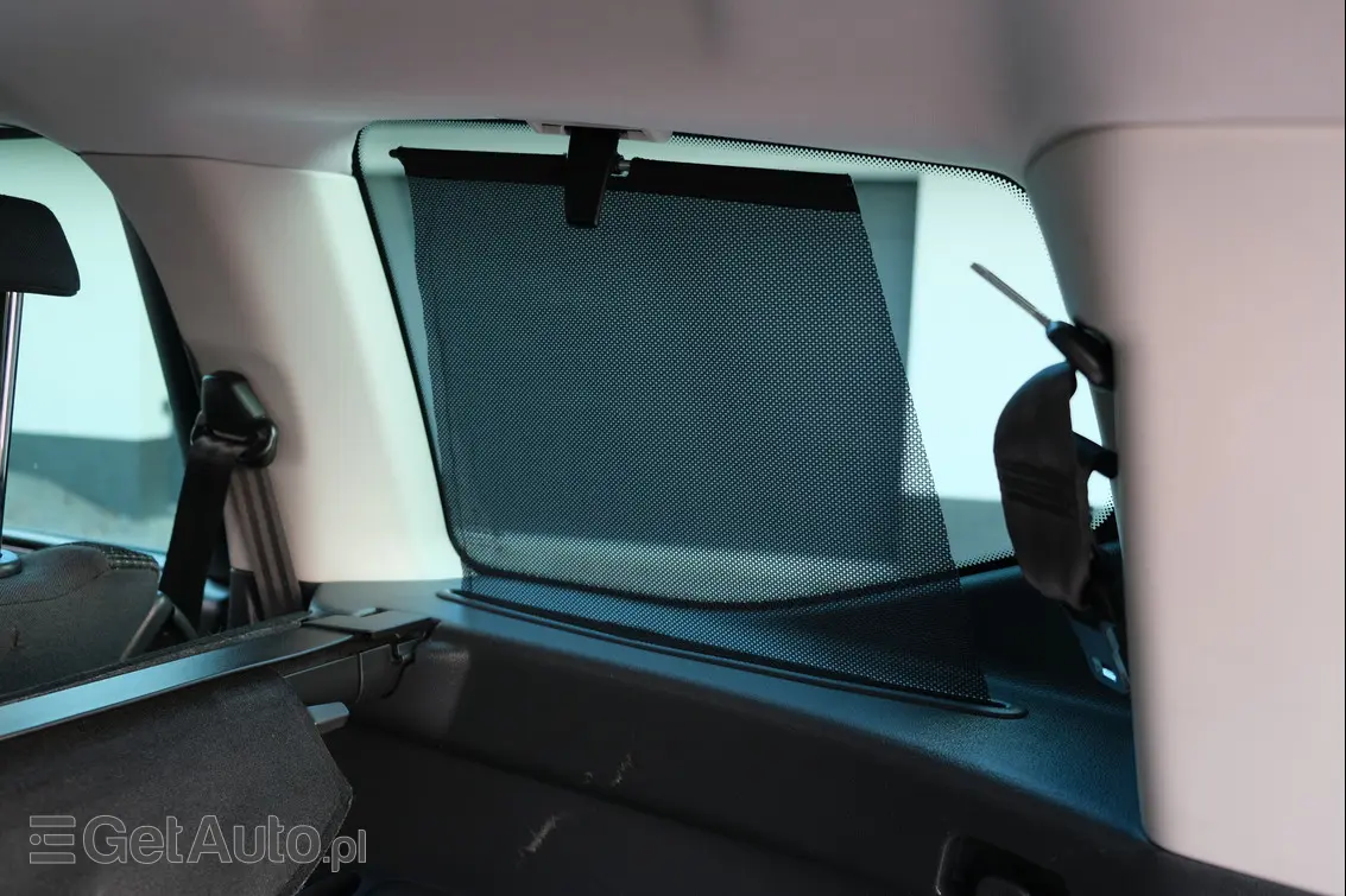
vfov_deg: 44.9
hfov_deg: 63.7
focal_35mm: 29
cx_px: 673
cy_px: 448
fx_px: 1084
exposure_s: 1/56
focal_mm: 19.6
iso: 320
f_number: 2.8
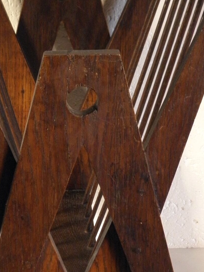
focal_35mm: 141
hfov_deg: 10.5
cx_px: 80
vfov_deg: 14.0
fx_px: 1108
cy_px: 164
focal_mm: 10.6
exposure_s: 1/40
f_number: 4.1
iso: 200
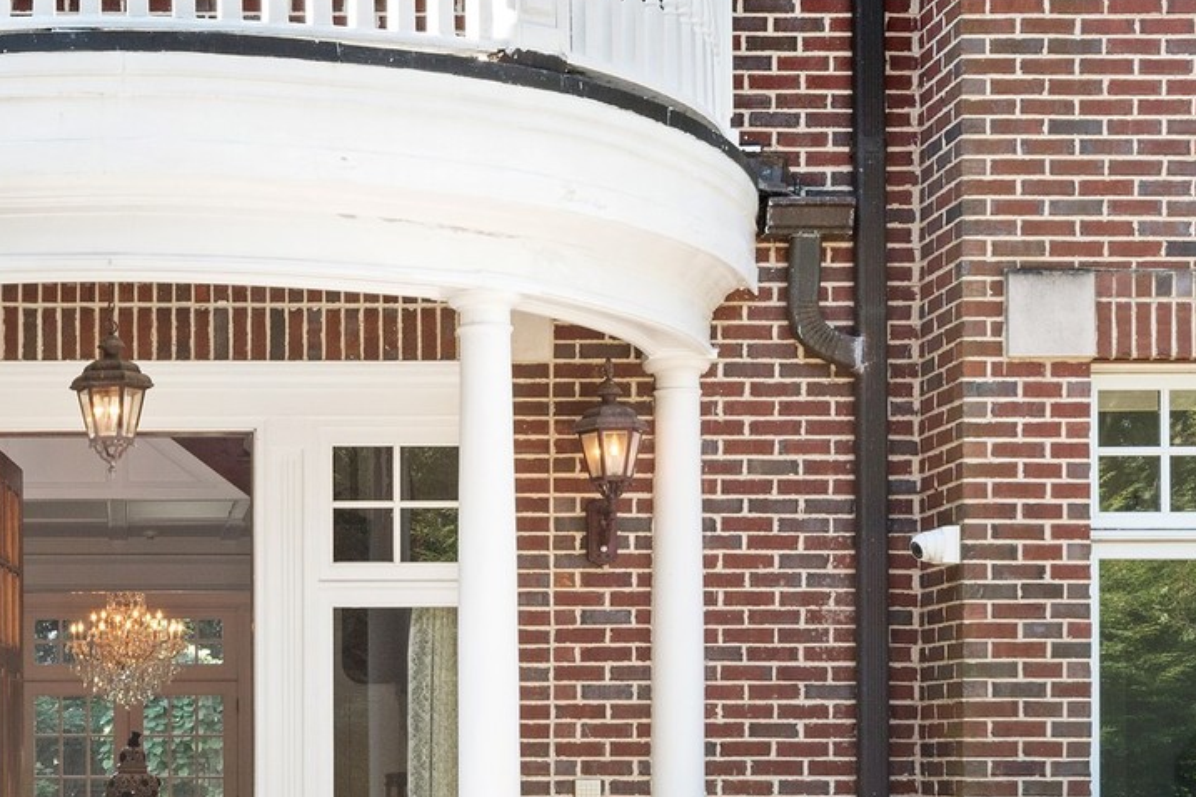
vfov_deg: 19.4
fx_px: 2325
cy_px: 529
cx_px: 133
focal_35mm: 70
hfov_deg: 27.8
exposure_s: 1/60
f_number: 11
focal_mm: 21
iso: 200
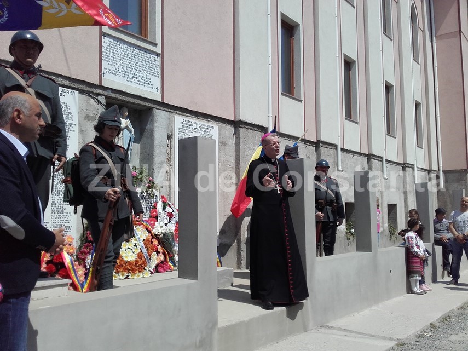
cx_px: 234
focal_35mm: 31
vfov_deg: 45.4
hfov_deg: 58.4
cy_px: 176
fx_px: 419
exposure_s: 1/2260
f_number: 2.2
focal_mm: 3.31
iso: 50
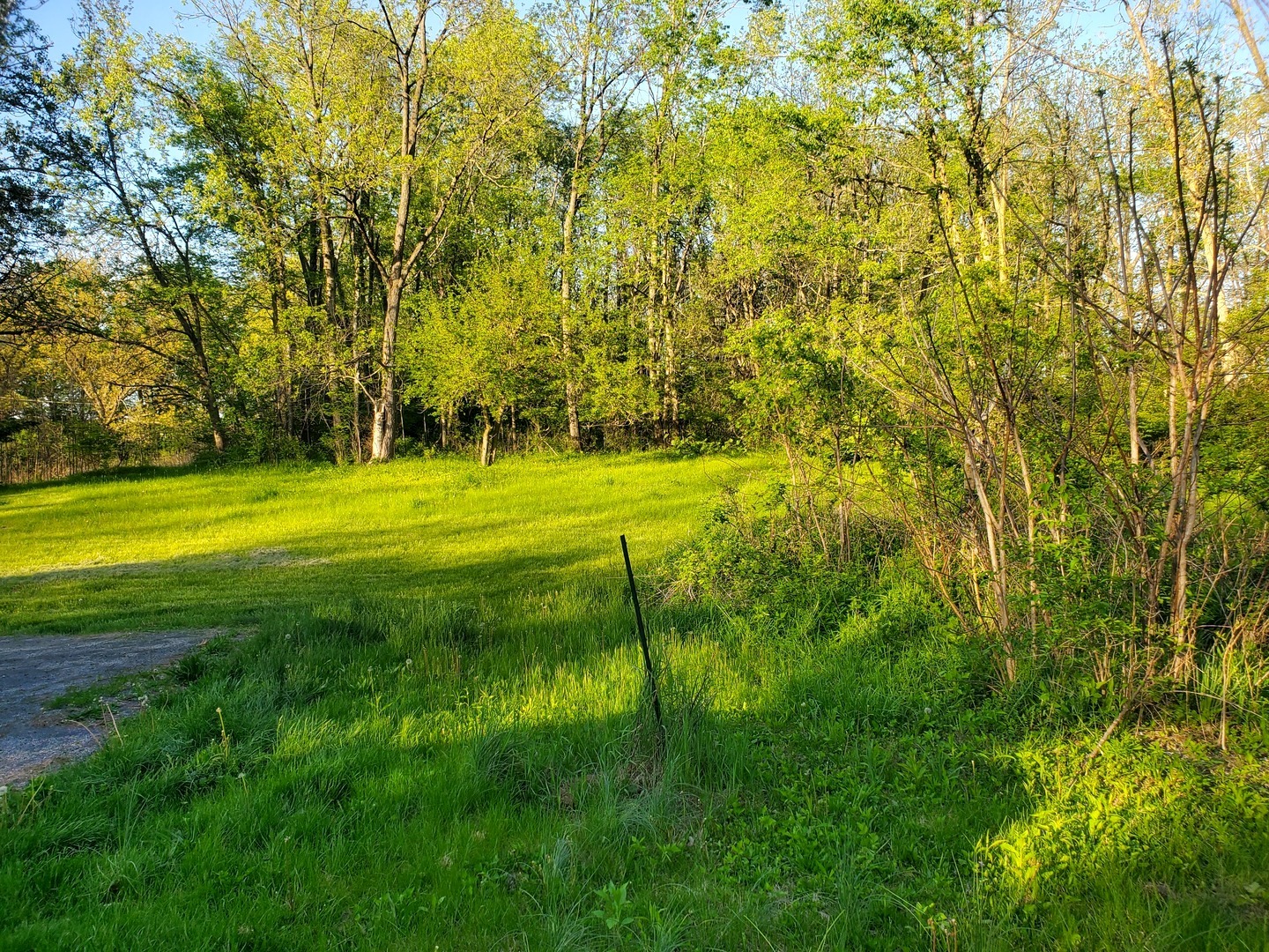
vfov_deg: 53.1
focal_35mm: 26
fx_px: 953
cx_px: 634
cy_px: 476
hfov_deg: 67.3
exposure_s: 1/333
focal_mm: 4.3
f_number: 2.4
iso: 50
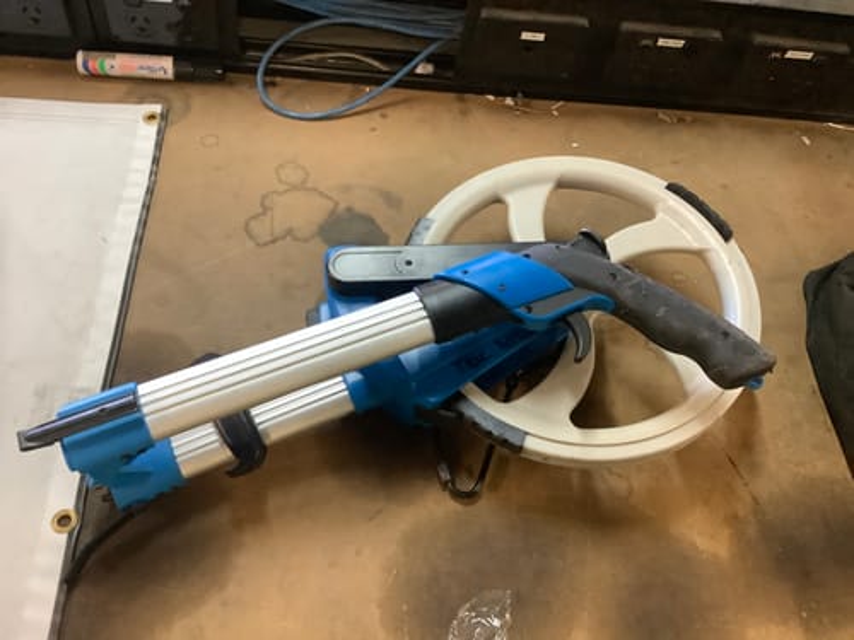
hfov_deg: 58.4
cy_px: 320
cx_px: 427
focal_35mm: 31
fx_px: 765
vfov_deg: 45.4
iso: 400
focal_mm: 3.3
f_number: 2.4
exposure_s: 1/50
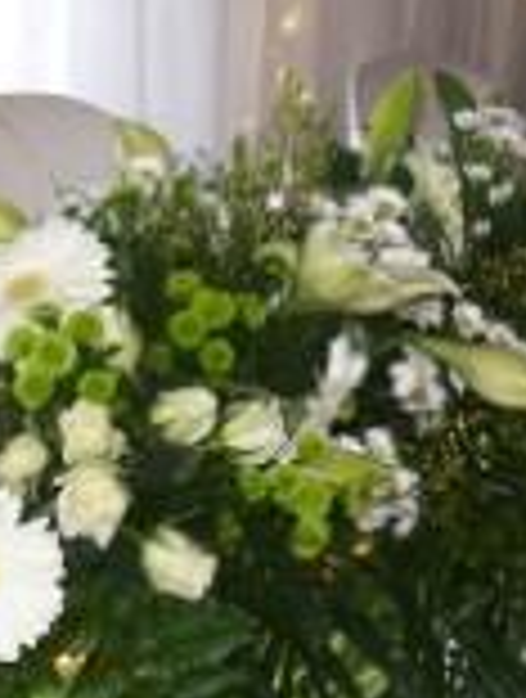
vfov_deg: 19.9
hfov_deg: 15.2
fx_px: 1977
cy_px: 459
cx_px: 265
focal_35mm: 98
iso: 160
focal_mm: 6.1
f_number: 2.7
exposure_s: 1/60
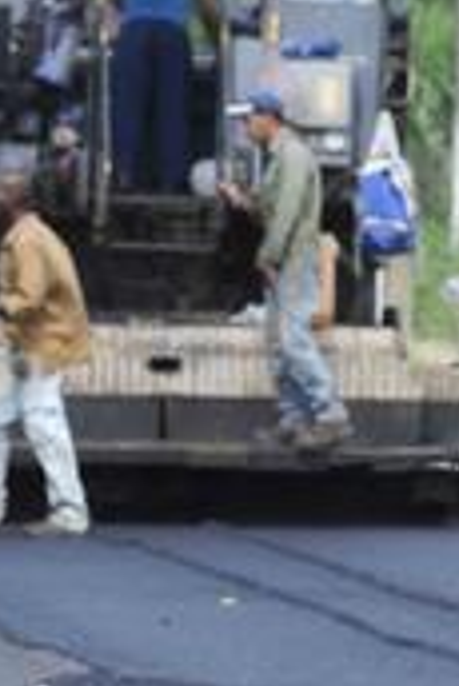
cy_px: 469
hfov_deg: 2.4
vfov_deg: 3.5
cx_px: 263
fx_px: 11146
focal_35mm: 584
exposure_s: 1/500
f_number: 6.3
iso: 250
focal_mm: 112
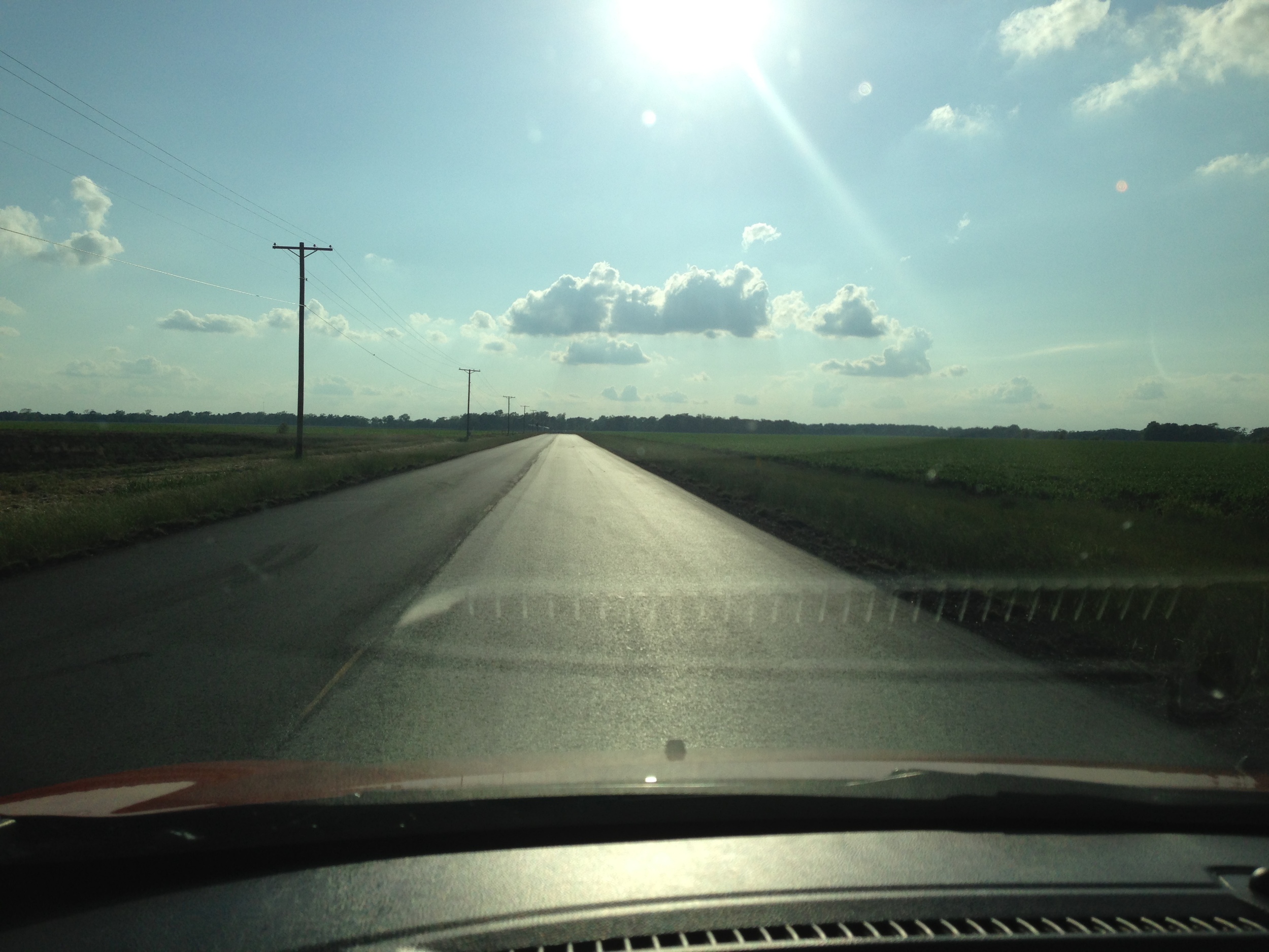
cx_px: 634
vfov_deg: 42.9
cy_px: 476
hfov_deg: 55.4
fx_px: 1210
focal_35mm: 33
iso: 50
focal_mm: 4.13
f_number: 2.4
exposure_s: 1/4525
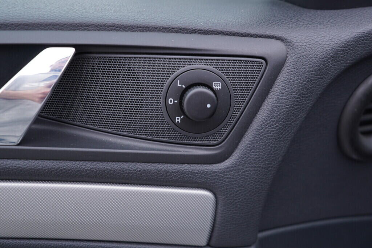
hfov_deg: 53.1
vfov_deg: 36.9
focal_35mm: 36
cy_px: 124
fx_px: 372
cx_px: 186
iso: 125
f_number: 3.2
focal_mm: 24
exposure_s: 1/50
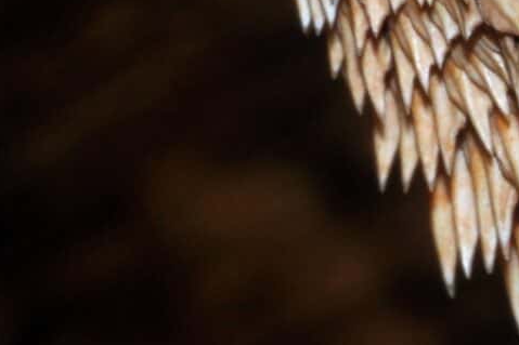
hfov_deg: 2.8
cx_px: 1071
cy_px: -513
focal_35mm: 721
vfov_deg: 1.9
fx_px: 10390
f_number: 25
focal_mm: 90
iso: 200
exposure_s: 1/160
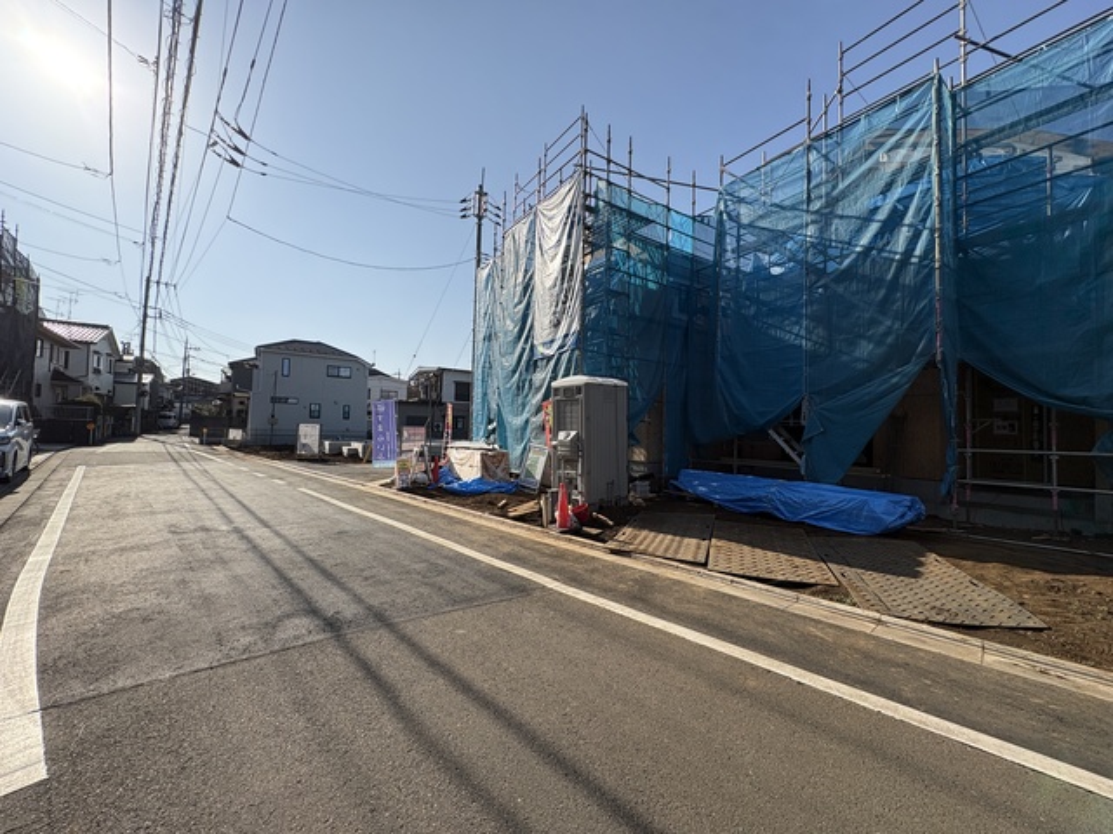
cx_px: 556
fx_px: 450
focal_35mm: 14
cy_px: 417
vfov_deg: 85.7
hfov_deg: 102.1
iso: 64
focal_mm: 2.22
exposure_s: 1/2208
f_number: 2.2
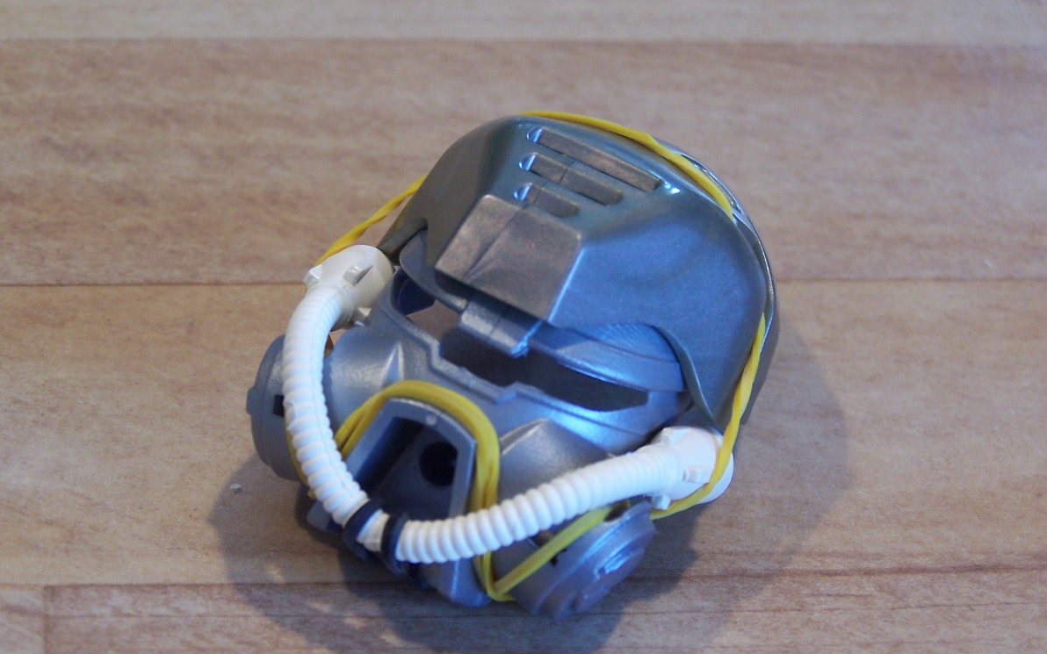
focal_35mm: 112
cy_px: 373
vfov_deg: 11.7
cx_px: 526
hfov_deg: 18.6
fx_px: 3196
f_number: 3.2
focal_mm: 17.5
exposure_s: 1/30
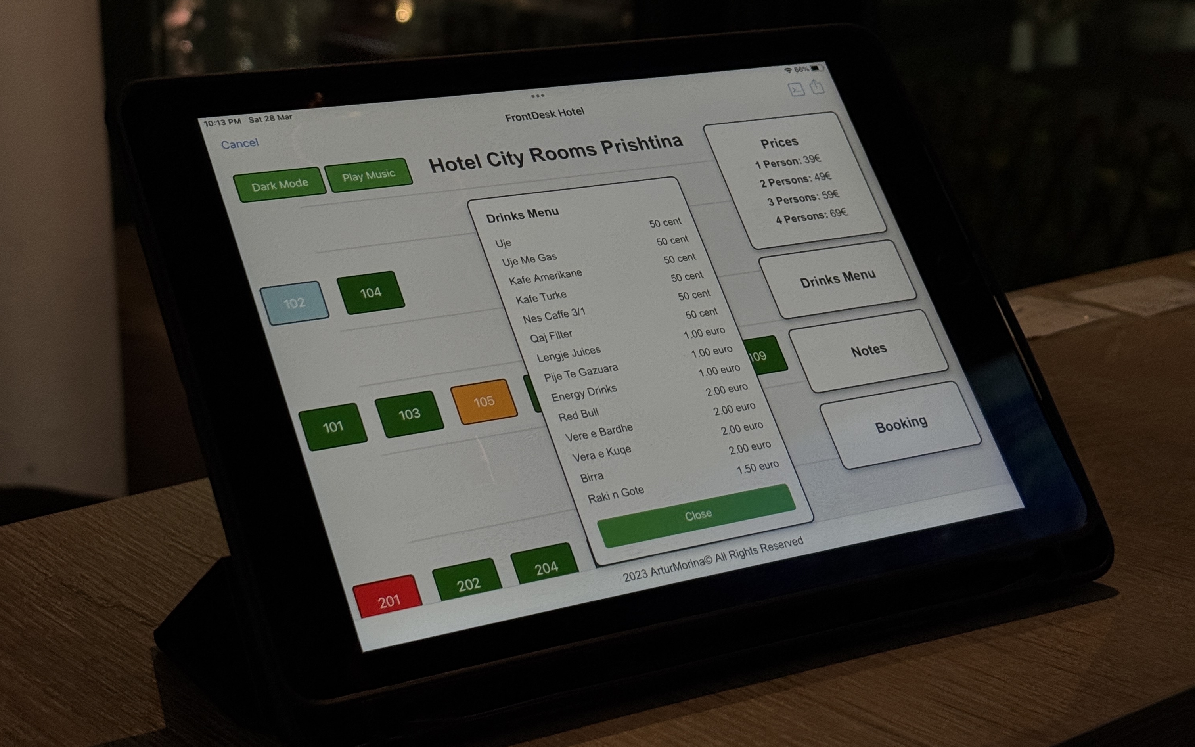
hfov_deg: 39.6
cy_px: 364
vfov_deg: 25.3
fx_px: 1661
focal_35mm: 51
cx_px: 597
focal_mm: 6.76
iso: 320
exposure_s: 1/40
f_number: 1.78
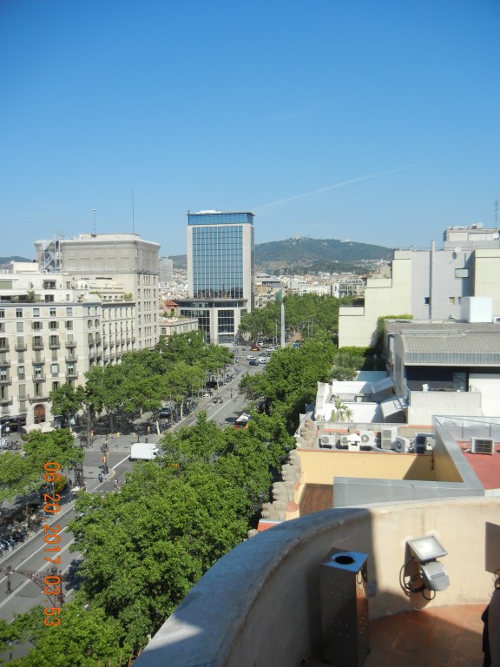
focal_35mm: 30
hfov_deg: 46.8
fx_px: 578
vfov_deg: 60.0
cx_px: 250
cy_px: 334
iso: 160
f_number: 7
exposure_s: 1/424
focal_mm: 5.4
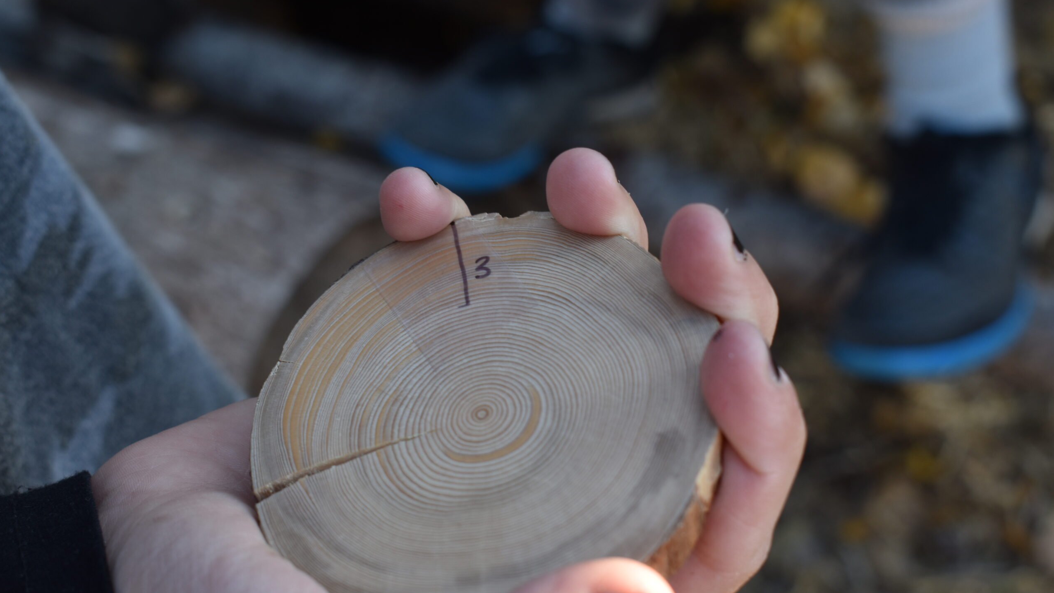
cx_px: 528
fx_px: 1677
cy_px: 302
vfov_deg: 20.0
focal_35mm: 60
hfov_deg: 34.9
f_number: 8
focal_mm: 38
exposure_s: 1/60
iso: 160
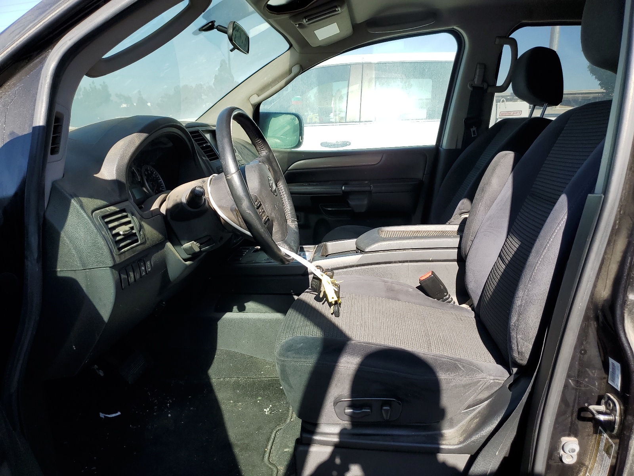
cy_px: 238
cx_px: 317
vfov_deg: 53.1
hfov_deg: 67.3
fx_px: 476
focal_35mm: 26
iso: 50
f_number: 1.5
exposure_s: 1/1000
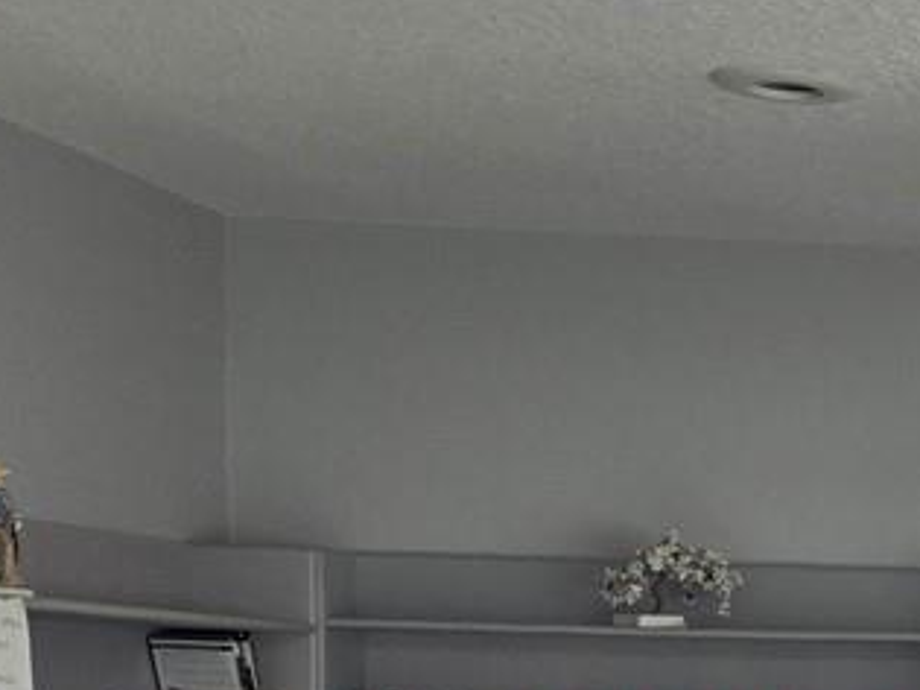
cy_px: 941
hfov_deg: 14.6
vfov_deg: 12.2
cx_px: 1688
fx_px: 3108
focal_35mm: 117
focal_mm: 6.3
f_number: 1.7
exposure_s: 1/180
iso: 50
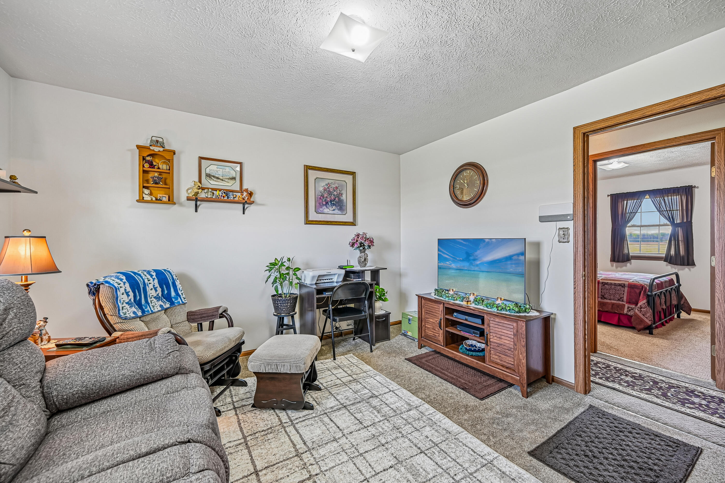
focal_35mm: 14
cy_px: 242
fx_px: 282
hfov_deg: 104.3
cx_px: 362
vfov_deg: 81.2
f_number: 4.8
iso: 400
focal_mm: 14
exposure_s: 1/10
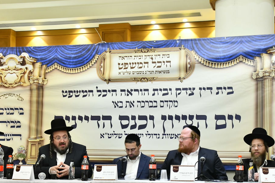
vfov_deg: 21.7
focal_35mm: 62
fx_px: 474
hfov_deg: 32.3
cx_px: 162
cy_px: 139
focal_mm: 40
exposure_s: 1/60
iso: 2500
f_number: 4.5
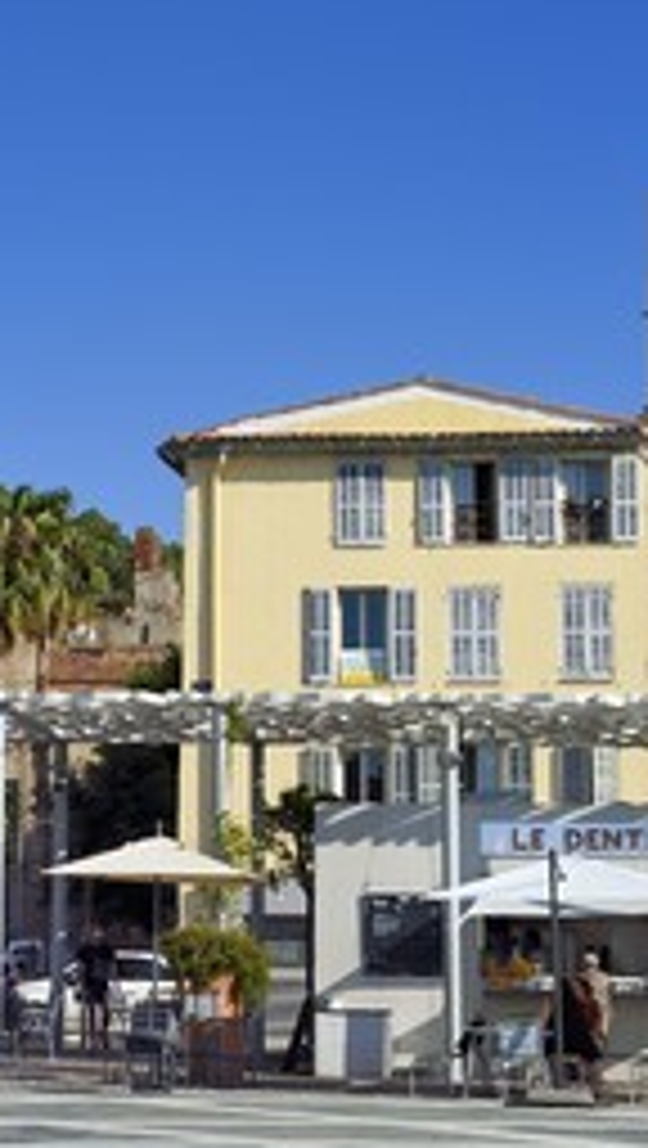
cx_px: 119
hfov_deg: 12.7
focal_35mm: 95
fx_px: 2893
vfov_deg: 22.4
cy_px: 540
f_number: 10
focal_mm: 55
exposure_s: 1/640
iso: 200
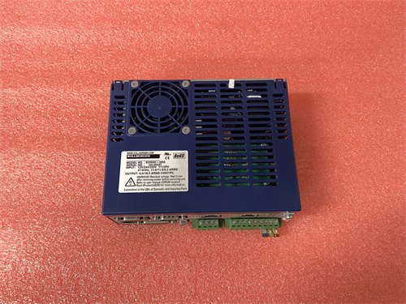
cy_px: 152
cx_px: 203
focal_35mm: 26
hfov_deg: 67.3
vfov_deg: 53.1
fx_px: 305
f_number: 1.8
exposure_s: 1/50
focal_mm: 4.25
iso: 250
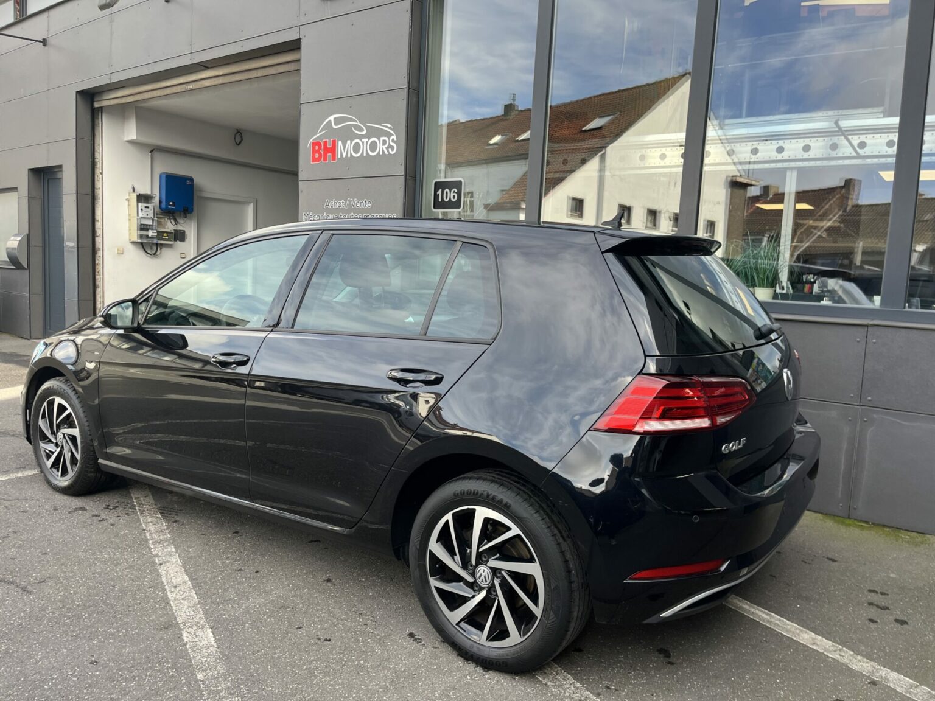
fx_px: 702
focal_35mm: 26
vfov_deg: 53.1
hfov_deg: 67.3
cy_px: 350
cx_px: 468
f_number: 1.6
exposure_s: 1/374
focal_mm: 5.1
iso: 50
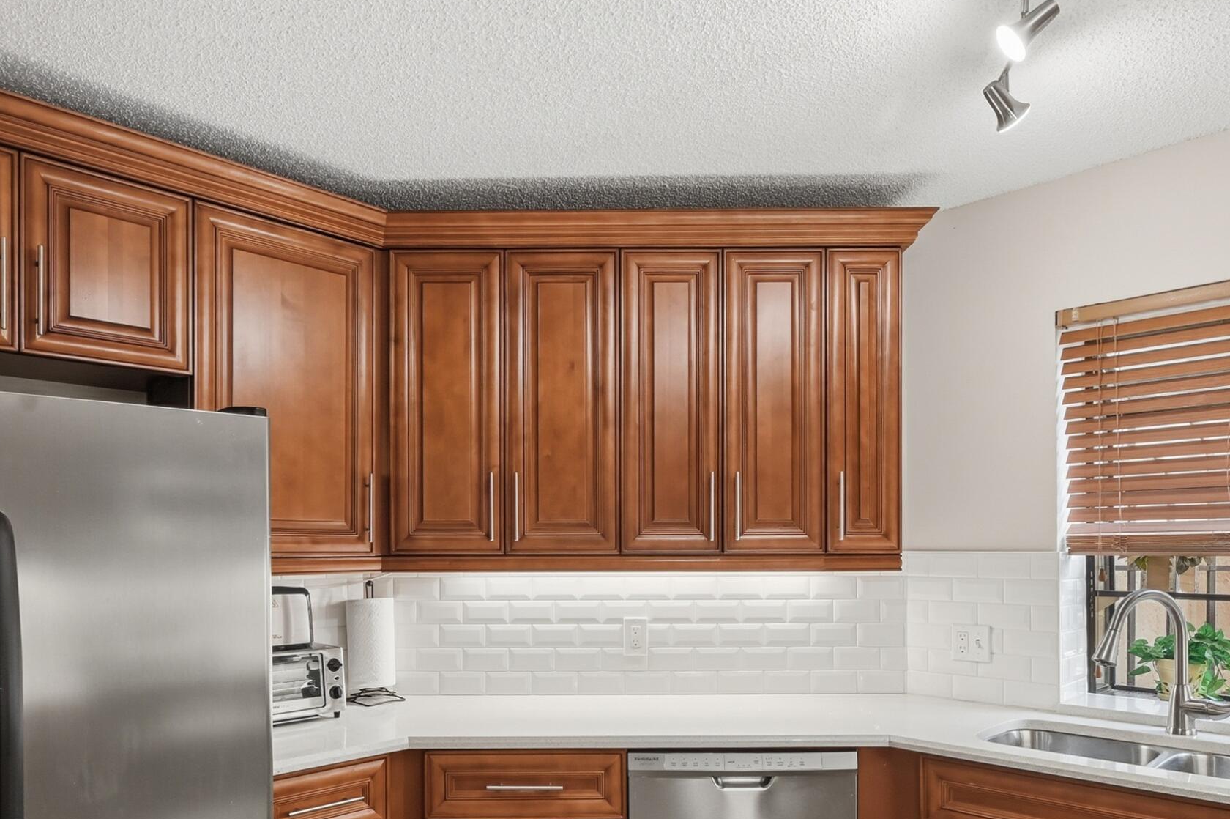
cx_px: 559
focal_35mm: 25
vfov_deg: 50.5
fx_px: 854
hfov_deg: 71.4
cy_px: 534
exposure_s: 1/100
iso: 400
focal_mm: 14
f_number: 8
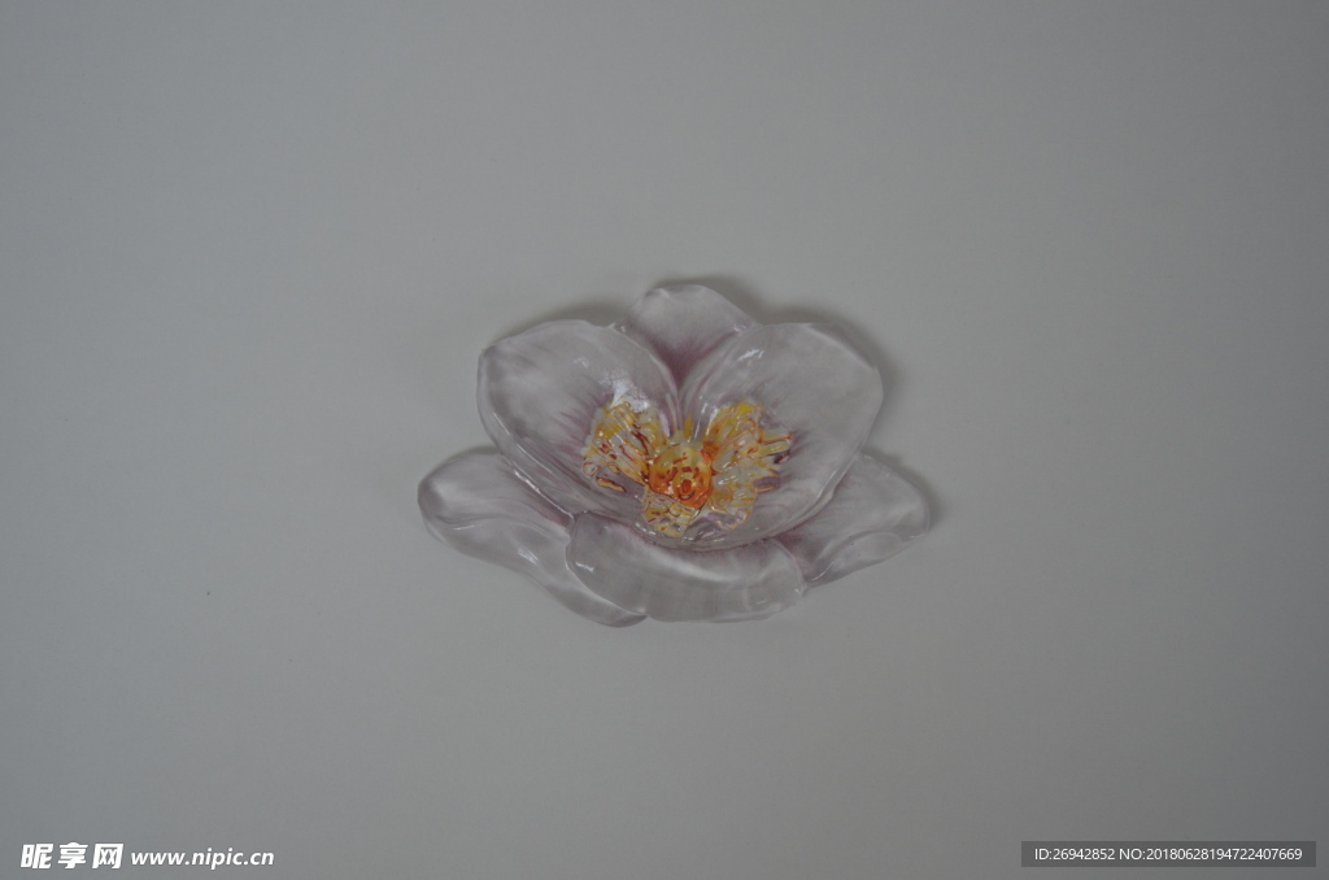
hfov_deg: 32.0
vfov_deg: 21.5
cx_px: 664
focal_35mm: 63
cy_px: 440
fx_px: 2321
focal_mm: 42
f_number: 5.6
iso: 280
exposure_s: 1/125
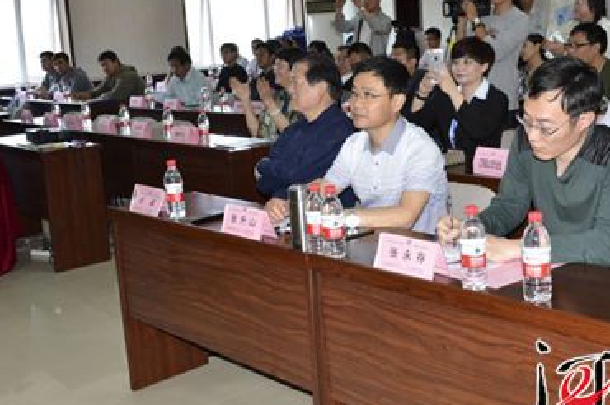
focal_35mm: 49
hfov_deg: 40.2
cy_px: 175
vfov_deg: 27.4
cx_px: 361
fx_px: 830
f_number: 3.8
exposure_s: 1/60
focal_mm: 22
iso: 400
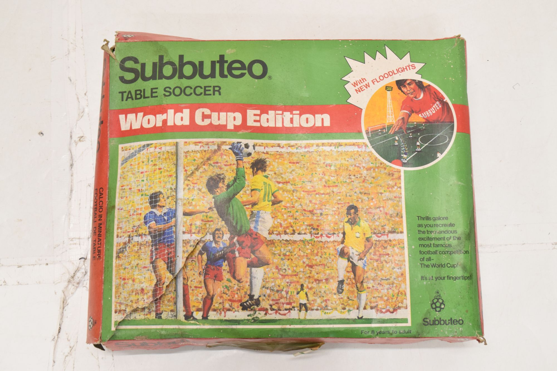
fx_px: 673
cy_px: 186
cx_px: 278
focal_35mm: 44
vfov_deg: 30.8
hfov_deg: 45.0
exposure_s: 1/125
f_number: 6.3
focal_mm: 29
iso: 1600
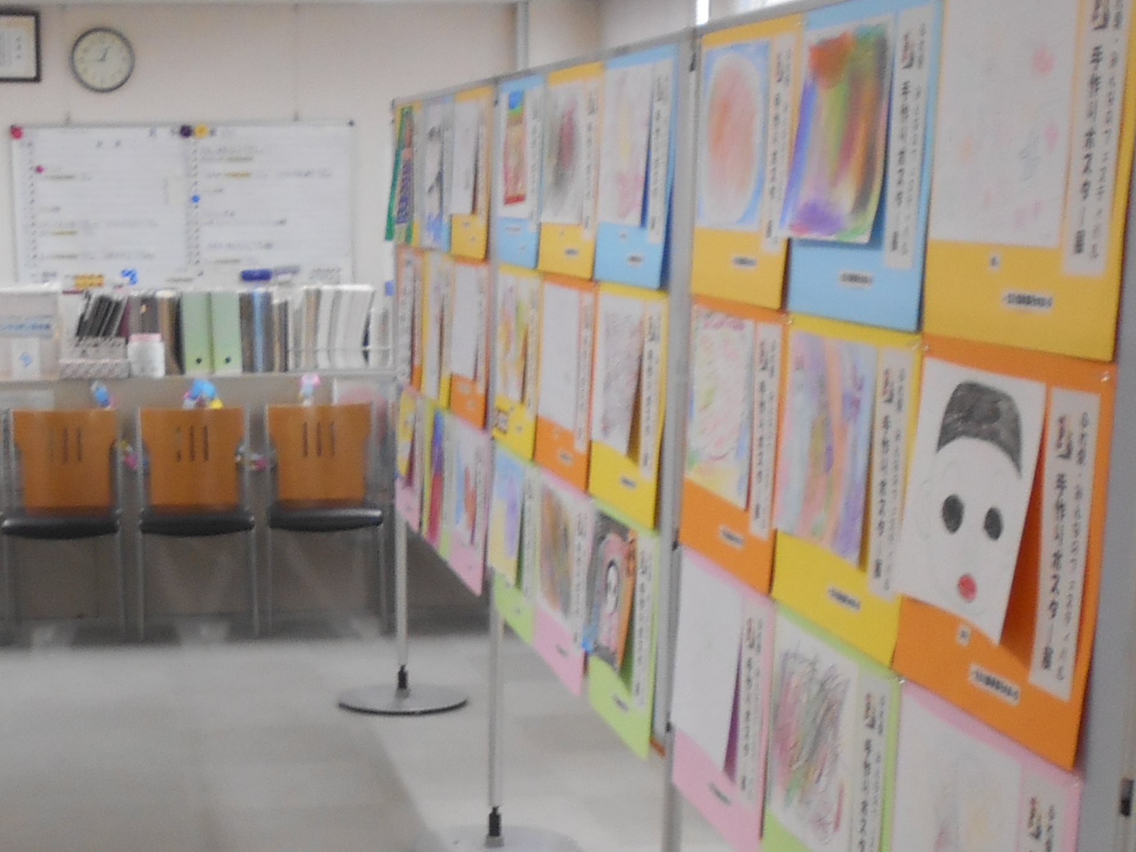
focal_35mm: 73
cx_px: 359
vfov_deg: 19.8
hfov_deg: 26.5
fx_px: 2395
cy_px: 737
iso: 140
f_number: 3.2
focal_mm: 4.6
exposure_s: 1/30
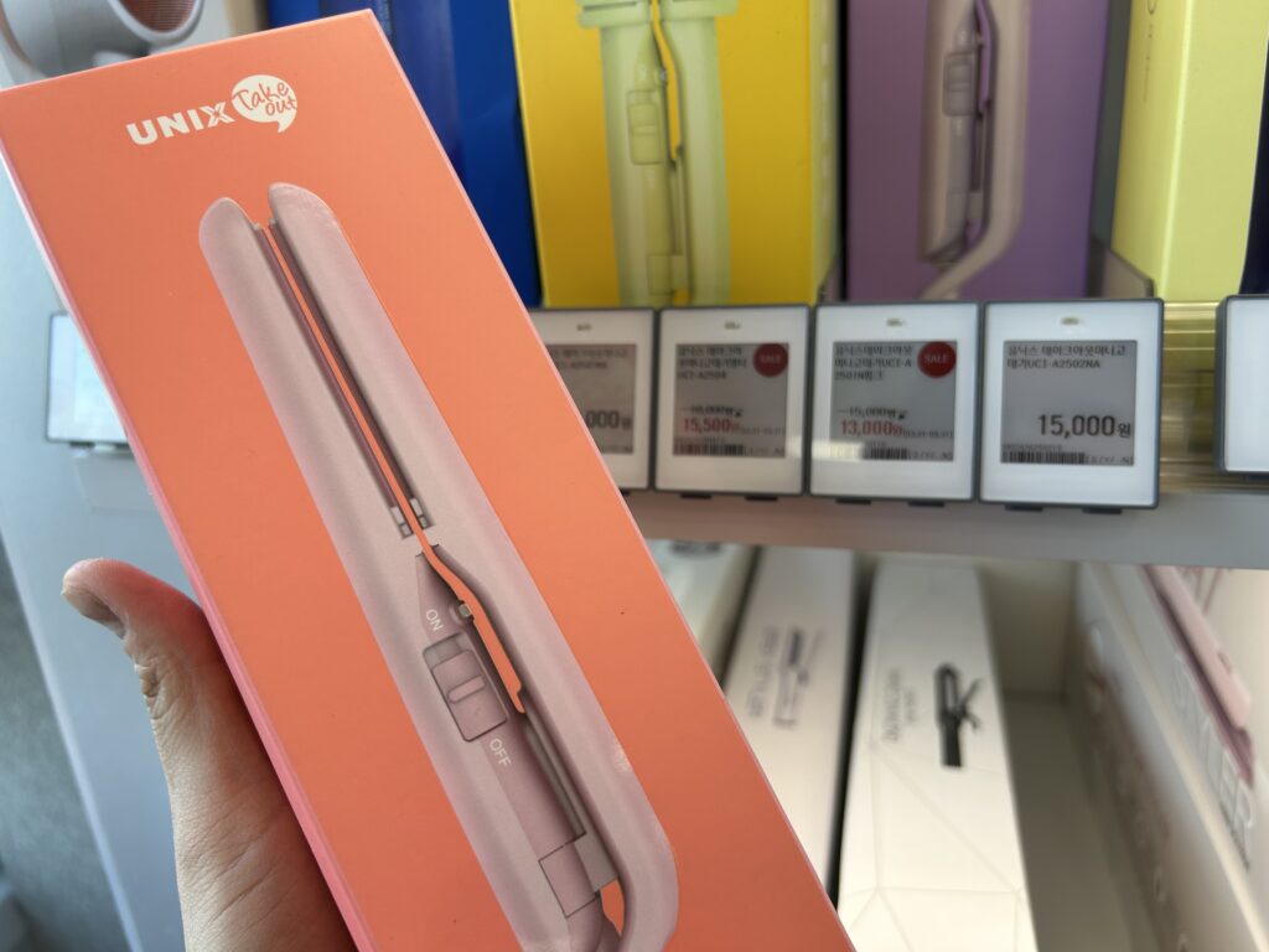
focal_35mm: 26
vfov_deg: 53.1
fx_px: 953
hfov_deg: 67.3
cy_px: 476
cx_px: 634
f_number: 1.5
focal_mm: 5.7
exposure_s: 1/170
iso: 40
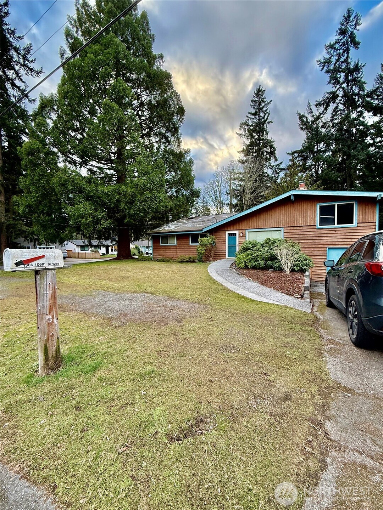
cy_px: 255
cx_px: 192
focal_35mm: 14
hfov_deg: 85.7
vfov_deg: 102.1
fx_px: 207
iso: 80
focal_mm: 2.22
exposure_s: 1/99
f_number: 2.2
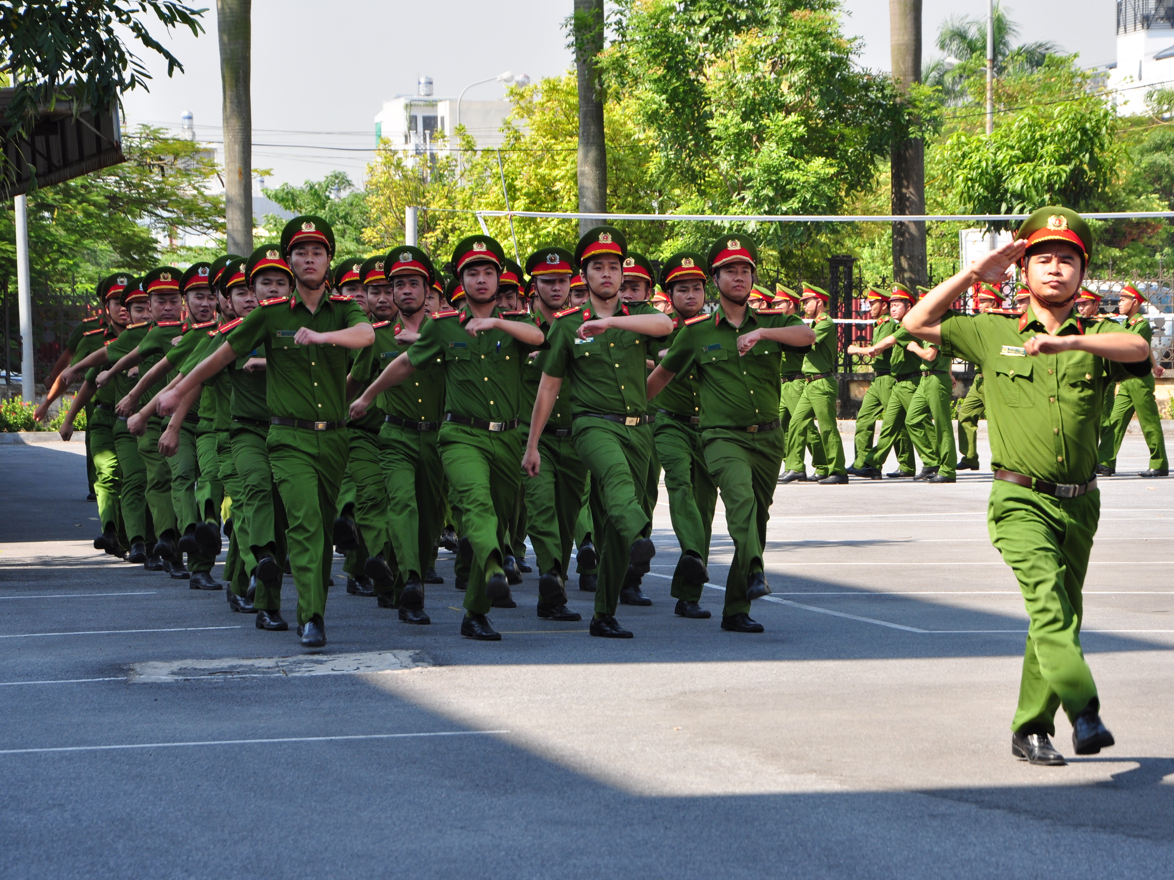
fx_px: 4698
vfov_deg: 10.7
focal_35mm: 139
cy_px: 441
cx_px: 658
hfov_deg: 14.2
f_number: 10
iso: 200
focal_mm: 85
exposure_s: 1/200
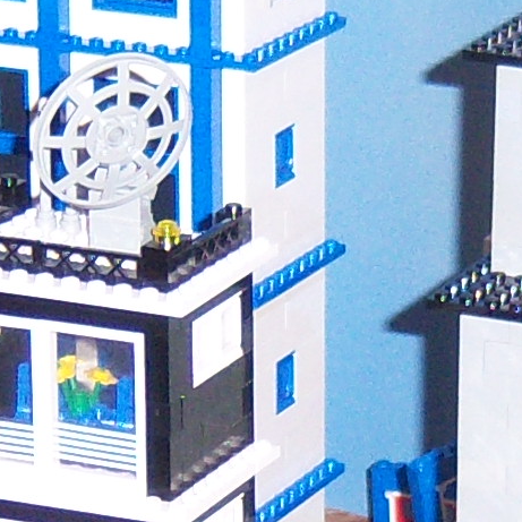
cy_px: 504
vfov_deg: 6.9
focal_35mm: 252
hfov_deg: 6.9
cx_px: 391
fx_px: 4299
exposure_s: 1/60
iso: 160
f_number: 2.8
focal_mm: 7.5
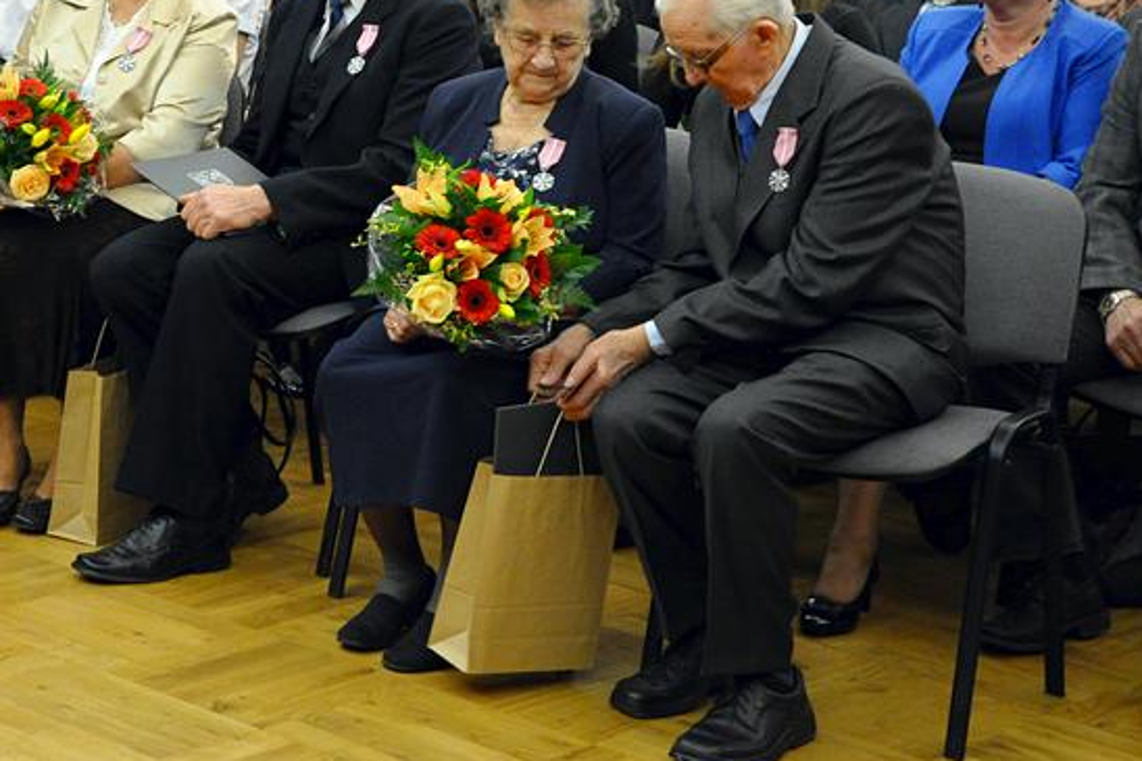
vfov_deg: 14.6
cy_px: 201
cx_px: 319
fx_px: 2949
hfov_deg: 21.8
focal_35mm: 93
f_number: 5.6
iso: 2500
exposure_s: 1/80
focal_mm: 40
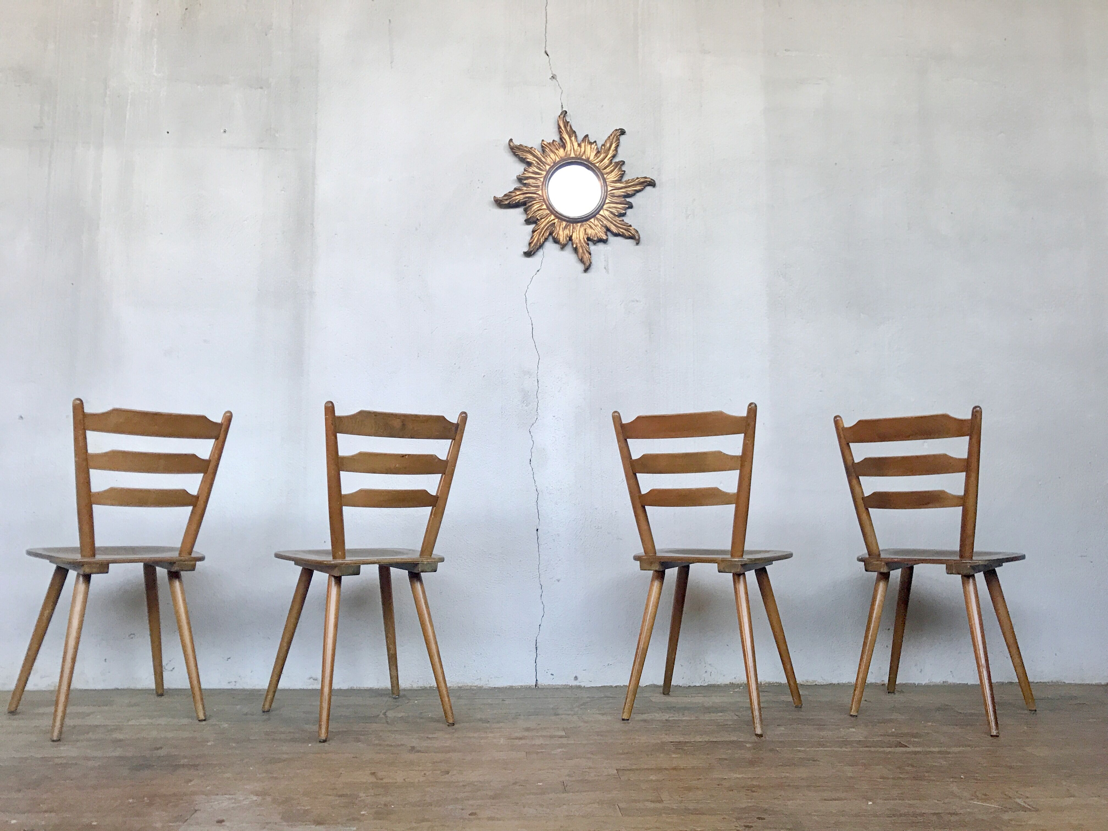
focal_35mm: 28
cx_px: 554
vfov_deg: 49.7
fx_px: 896
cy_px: 416
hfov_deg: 63.4
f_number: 1.8
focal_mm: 3.99
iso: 25
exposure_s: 1/33
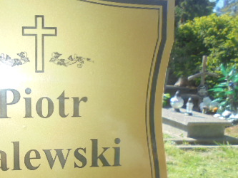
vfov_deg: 28.6
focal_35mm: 50
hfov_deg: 35.8
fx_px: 344
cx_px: 23
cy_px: 137
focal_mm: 4.6
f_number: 3.5
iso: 100
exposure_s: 1/320
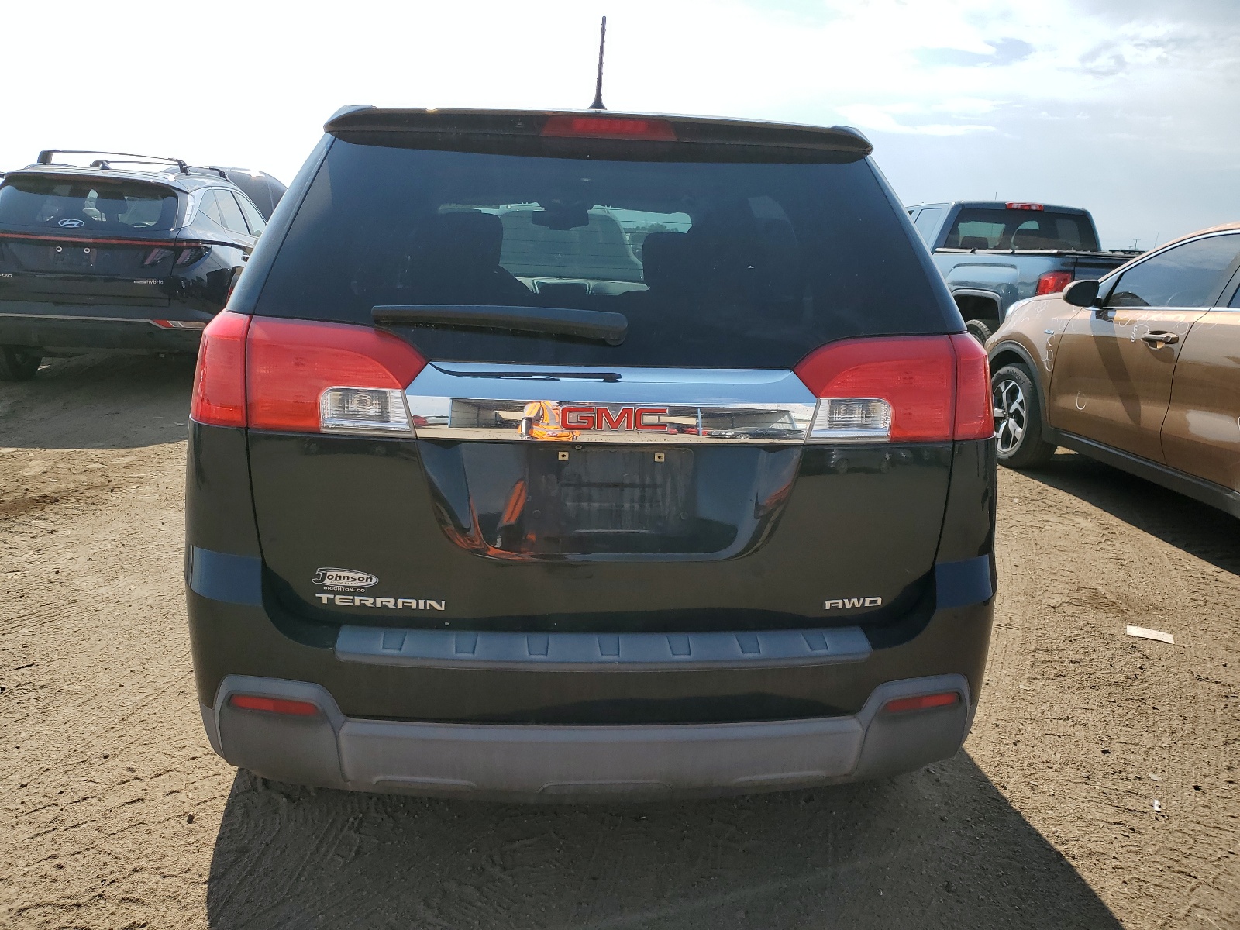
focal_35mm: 26
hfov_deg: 67.3
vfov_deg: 53.1
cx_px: 620
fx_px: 931
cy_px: 465
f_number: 1.5
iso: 50
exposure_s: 1/3333
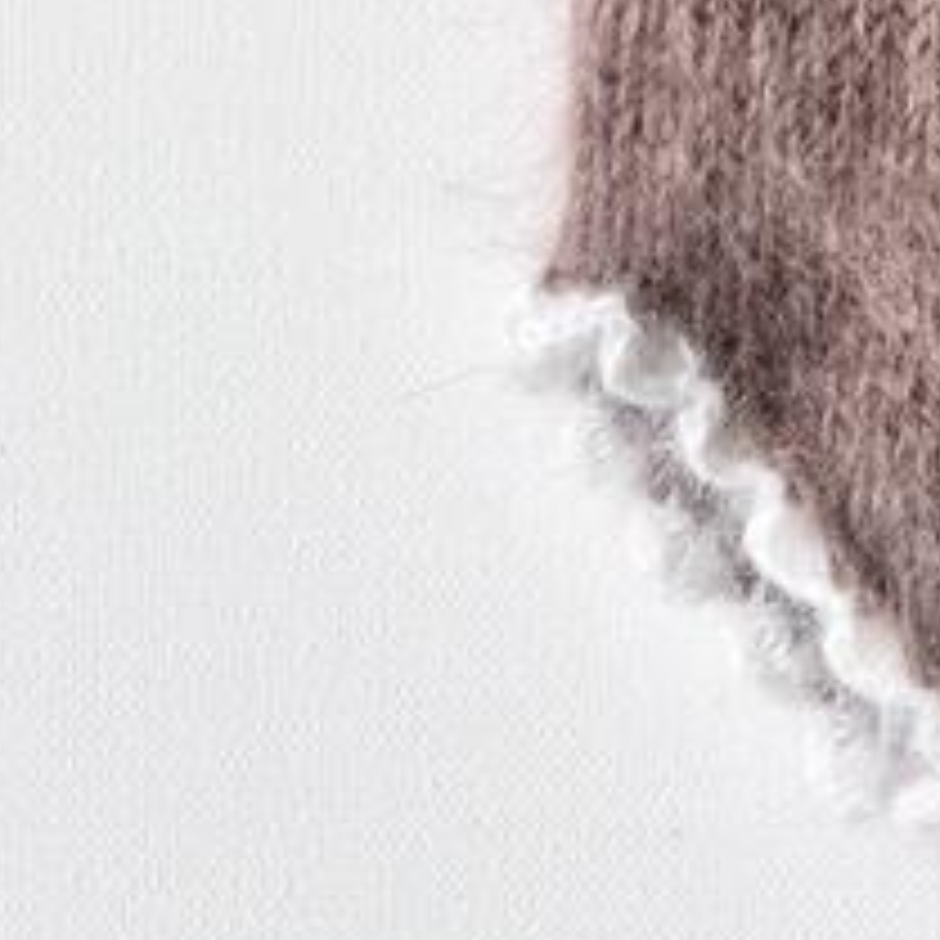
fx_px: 3195
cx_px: 1331
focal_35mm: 104
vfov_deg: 13.4
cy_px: -1156
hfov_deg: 15.6
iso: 64
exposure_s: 1/129
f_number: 1.78
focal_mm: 6.76
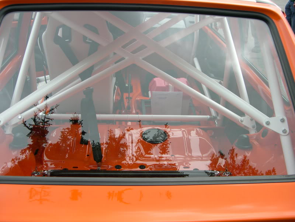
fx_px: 324
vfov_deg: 37.7
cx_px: 148
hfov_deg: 49.0
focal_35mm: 38
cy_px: 111
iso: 100
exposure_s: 1/511
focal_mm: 8
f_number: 2.8
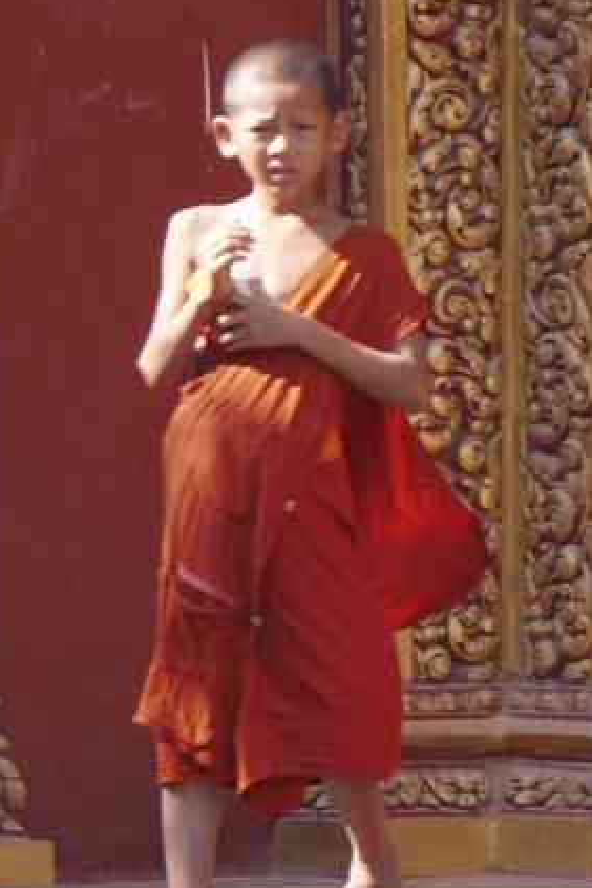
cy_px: 163
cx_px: 647
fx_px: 12702
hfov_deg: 2.7
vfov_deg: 4.0
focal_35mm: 515
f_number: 5.9
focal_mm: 79.3
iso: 200
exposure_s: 1/125
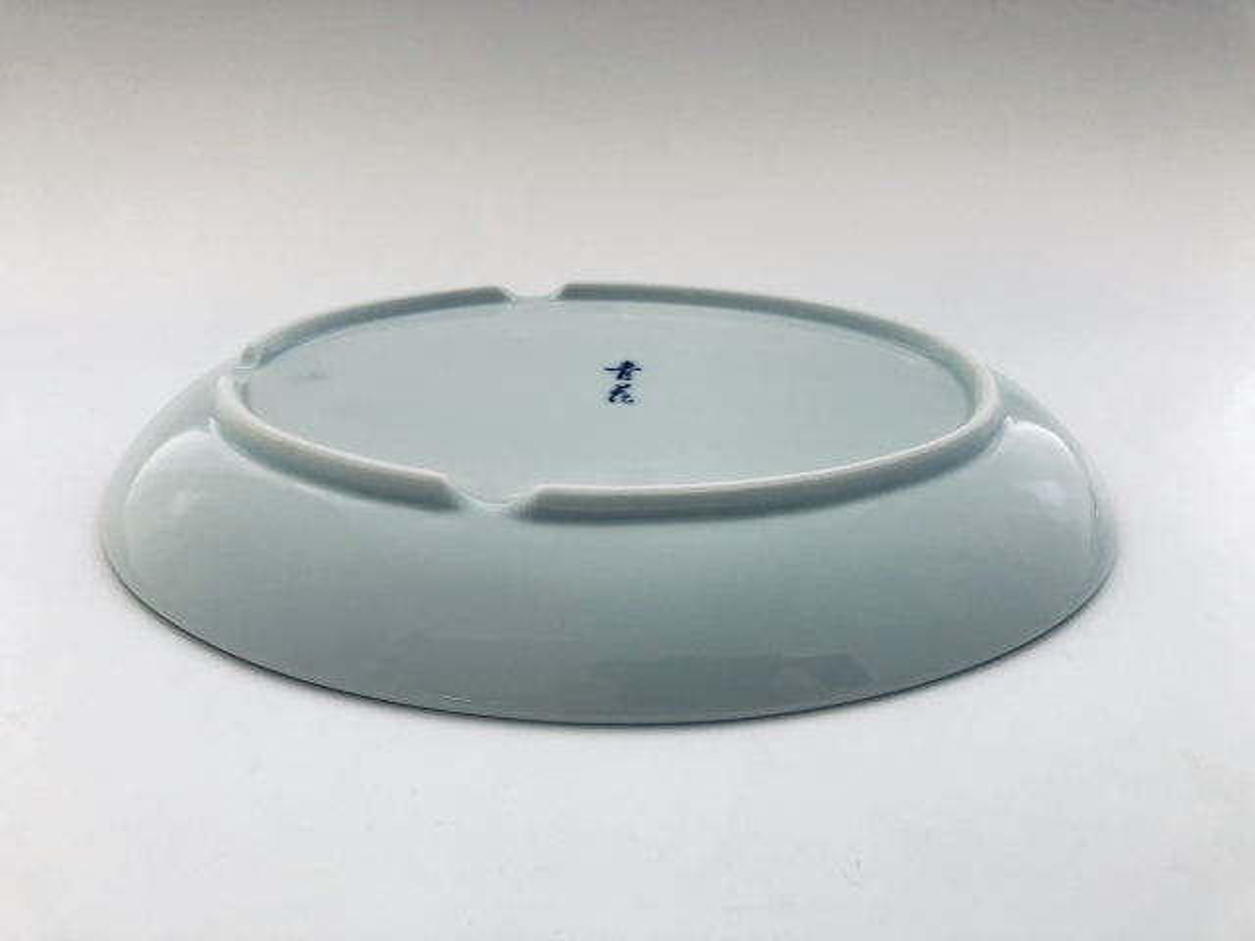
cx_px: 628
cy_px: 470
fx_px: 1015
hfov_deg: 63.4
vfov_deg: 49.7
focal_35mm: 28
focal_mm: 3.99
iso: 64
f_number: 1.8
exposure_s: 1/120
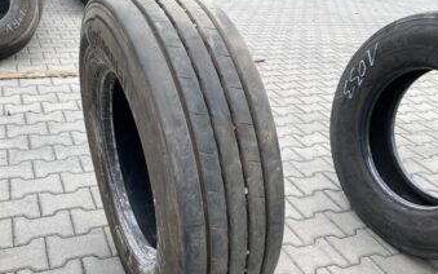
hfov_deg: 55.2
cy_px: 174
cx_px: 195
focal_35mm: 35
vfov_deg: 36.1
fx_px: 418
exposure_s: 1/573
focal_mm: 4.25
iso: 32
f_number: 1.8
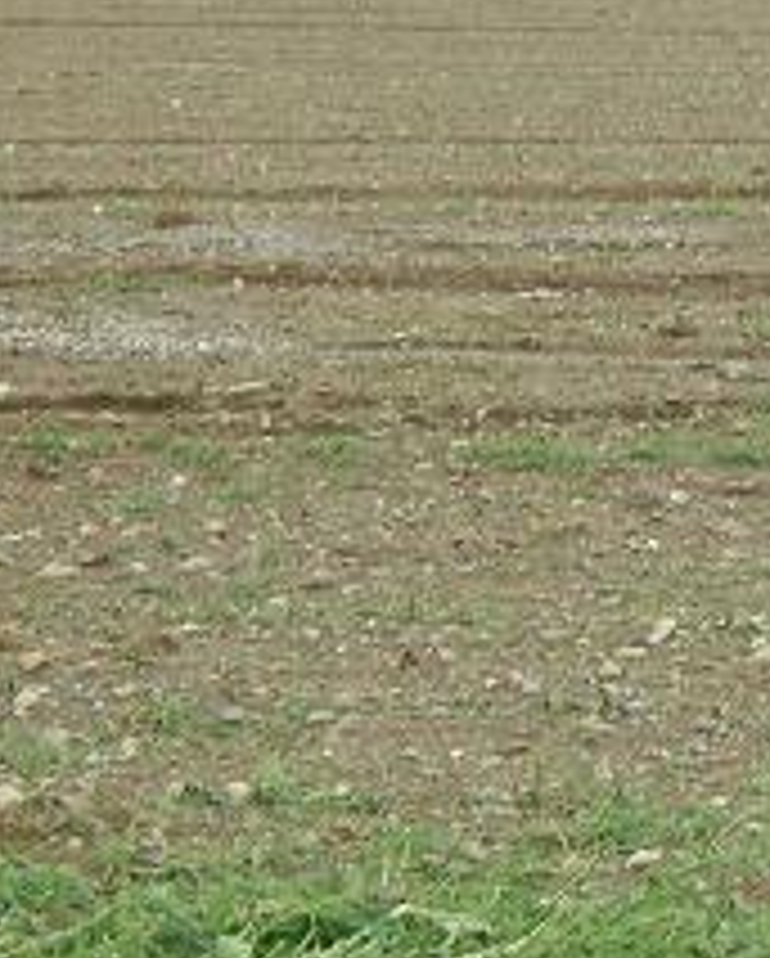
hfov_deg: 18.5
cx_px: 856
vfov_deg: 23.7
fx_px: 2274
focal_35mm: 80
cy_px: 304
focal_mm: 8.13
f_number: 4
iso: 50
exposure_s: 1/176
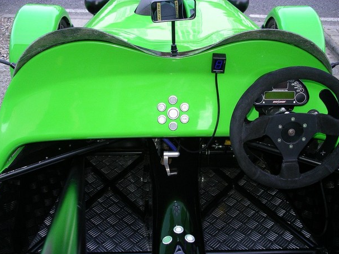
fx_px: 382
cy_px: 133
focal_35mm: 39
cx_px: 172
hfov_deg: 47.9
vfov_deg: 36.8
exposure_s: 1/40
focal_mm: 7.8
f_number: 2.8
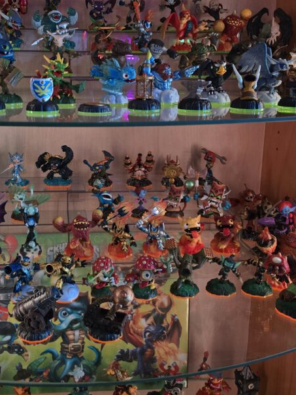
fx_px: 445
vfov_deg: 47.6
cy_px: 159
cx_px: 85
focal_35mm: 39
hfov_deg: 36.2
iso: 1250
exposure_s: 1/26.3
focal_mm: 6.3
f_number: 1.7
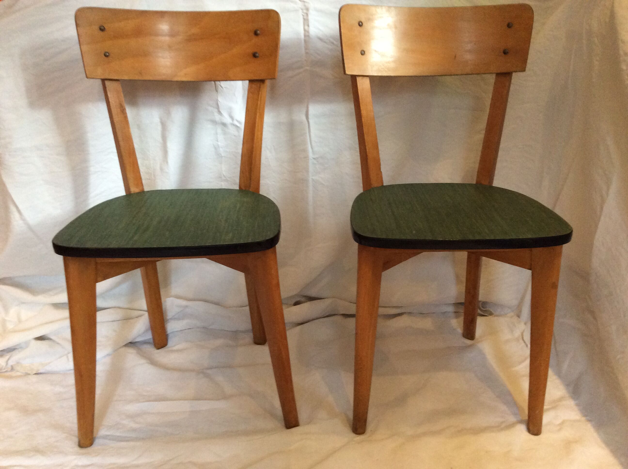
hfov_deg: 56.9
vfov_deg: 44.1
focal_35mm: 32
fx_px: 580
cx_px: 314
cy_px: 234
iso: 160
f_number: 2.4
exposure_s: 1/25
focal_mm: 3.3
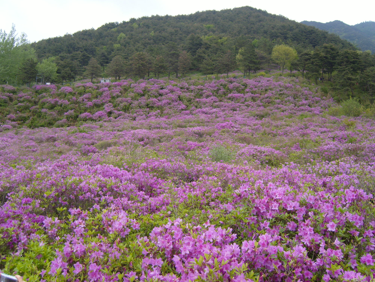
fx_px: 390
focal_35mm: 36
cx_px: 192
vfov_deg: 39.6
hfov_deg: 51.4
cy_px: 137
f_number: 2.8
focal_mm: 7.4
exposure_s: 1/350
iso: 80
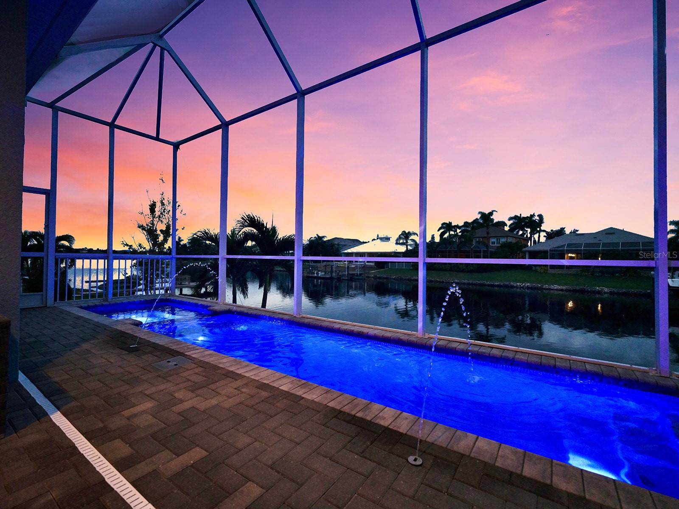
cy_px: 254
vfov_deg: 78.1
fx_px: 314
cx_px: 340
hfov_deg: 94.5
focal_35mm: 16
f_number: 4
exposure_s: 1/250
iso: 6400
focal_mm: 20
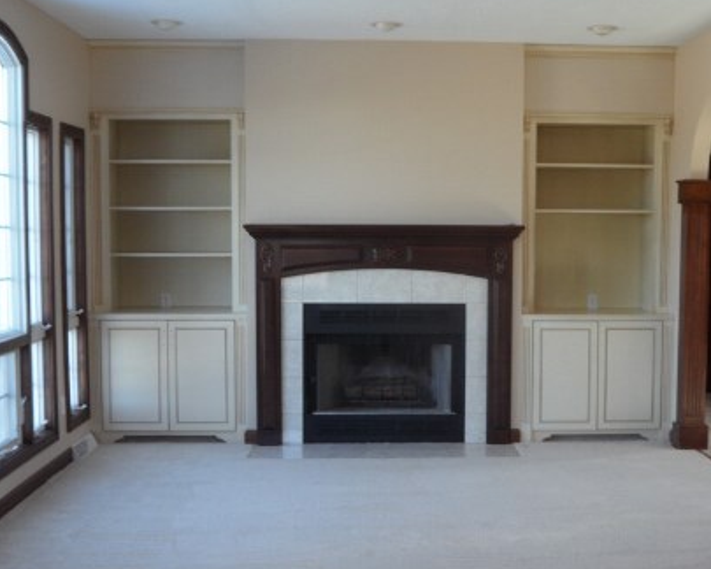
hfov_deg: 34.6
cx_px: 432
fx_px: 1136
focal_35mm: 54
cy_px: 304
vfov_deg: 28.1
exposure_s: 1/45
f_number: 3.3
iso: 80
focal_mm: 5.7
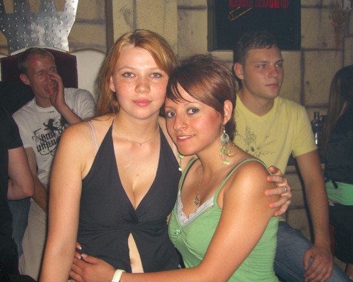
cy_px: 140
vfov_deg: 36.5
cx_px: 184
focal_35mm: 41
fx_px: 428
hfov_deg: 44.8
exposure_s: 1/60
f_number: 2.8
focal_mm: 7.9
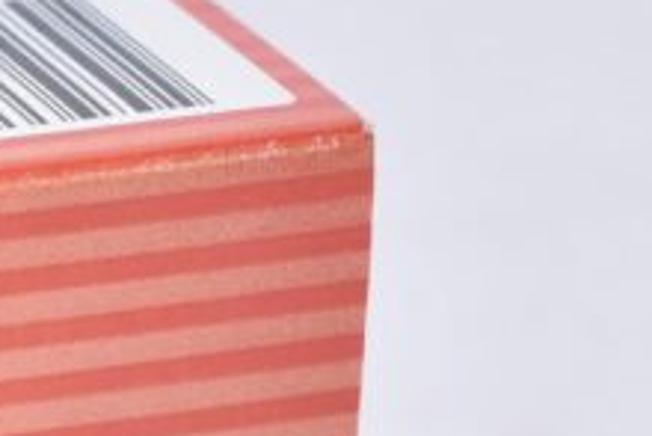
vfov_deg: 3.1
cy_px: 552
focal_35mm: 450
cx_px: -376
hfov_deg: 4.5
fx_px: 8150
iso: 640
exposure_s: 1/40
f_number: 5.6
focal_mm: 55
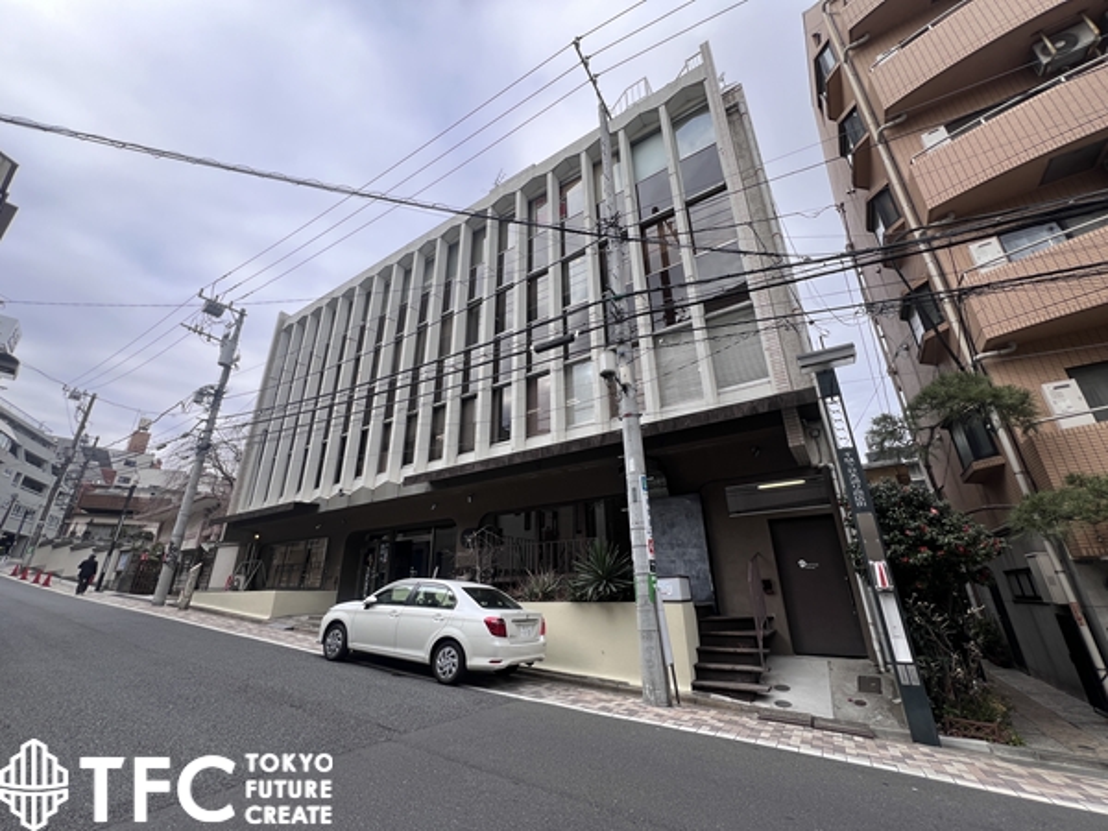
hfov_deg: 106.2
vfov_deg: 89.9
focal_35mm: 13
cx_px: 554
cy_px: 416
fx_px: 416
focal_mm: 1.57
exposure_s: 1/314
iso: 32
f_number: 1.8
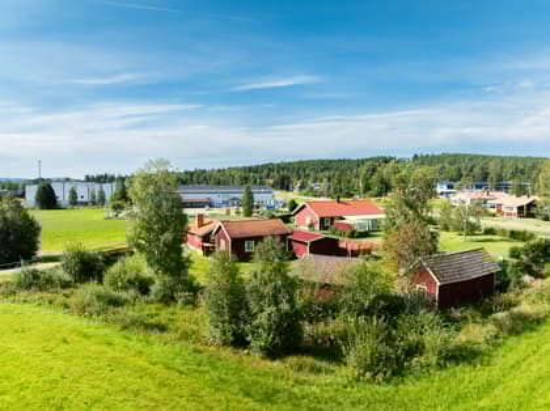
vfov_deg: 56.7
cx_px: 275
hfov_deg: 71.7
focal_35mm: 24
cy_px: 206
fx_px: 381
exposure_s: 1/60
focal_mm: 12.29
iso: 100
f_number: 4
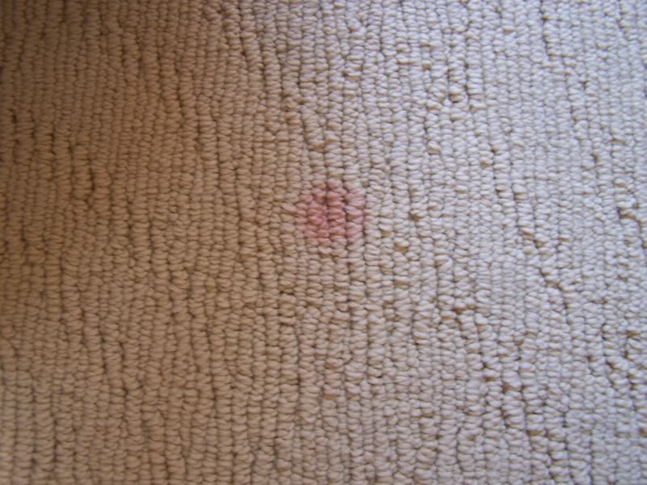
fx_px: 710
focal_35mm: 38
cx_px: 324
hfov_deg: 49.0
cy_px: 242
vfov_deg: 37.7
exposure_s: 1/20
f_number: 2.8
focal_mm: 6.3
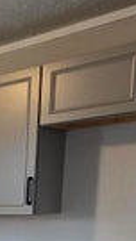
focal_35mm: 67
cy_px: 278
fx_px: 429
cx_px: -217
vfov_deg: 28.0
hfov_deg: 12.6
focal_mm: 2.2
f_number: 2.2
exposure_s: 1/60
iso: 200
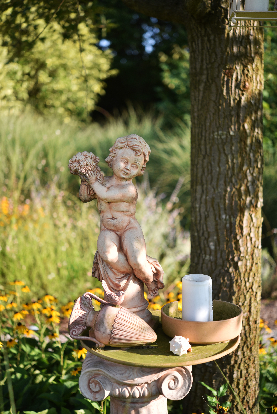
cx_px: 138
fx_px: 692
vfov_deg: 33.4
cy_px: 207
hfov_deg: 22.6
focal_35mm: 60
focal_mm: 60
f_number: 2.8
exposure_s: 1/1600
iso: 320
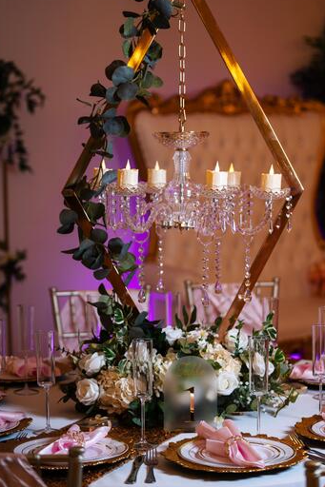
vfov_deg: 24.7
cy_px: 210
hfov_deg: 16.6
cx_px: 181
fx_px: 1111
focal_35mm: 82
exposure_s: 1/200
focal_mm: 70
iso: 160
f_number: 2.8
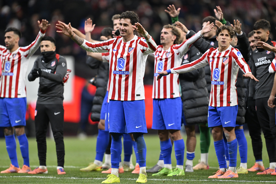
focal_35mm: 400
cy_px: 92
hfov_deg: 5.2
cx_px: 138
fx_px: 3066
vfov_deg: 3.4
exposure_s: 1/2000
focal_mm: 400
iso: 3200
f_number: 3.2
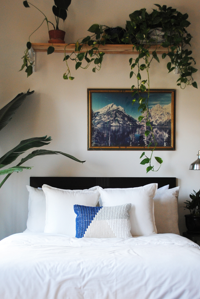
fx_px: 457
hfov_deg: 24.7
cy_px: 195
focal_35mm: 55
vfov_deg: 35.9
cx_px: 99
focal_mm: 24
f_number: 4
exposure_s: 1/30
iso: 320
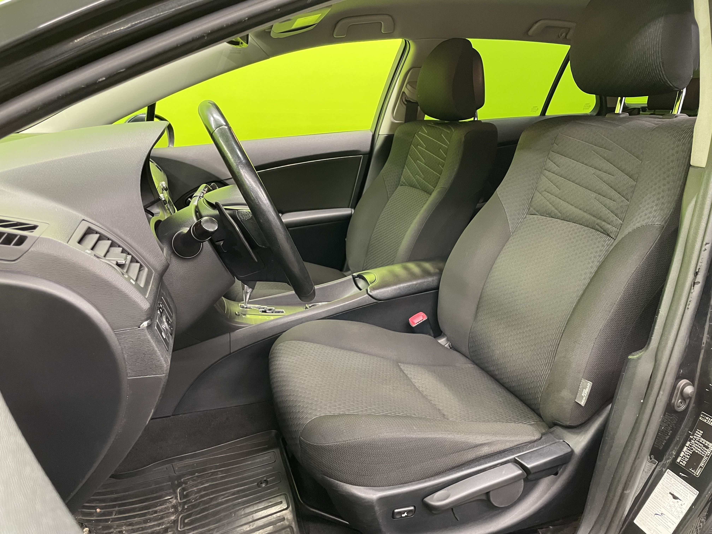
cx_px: 356
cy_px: 267
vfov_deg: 53.1
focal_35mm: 26
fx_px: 535
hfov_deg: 67.3
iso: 400
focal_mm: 4.2
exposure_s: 1/50
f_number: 1.6
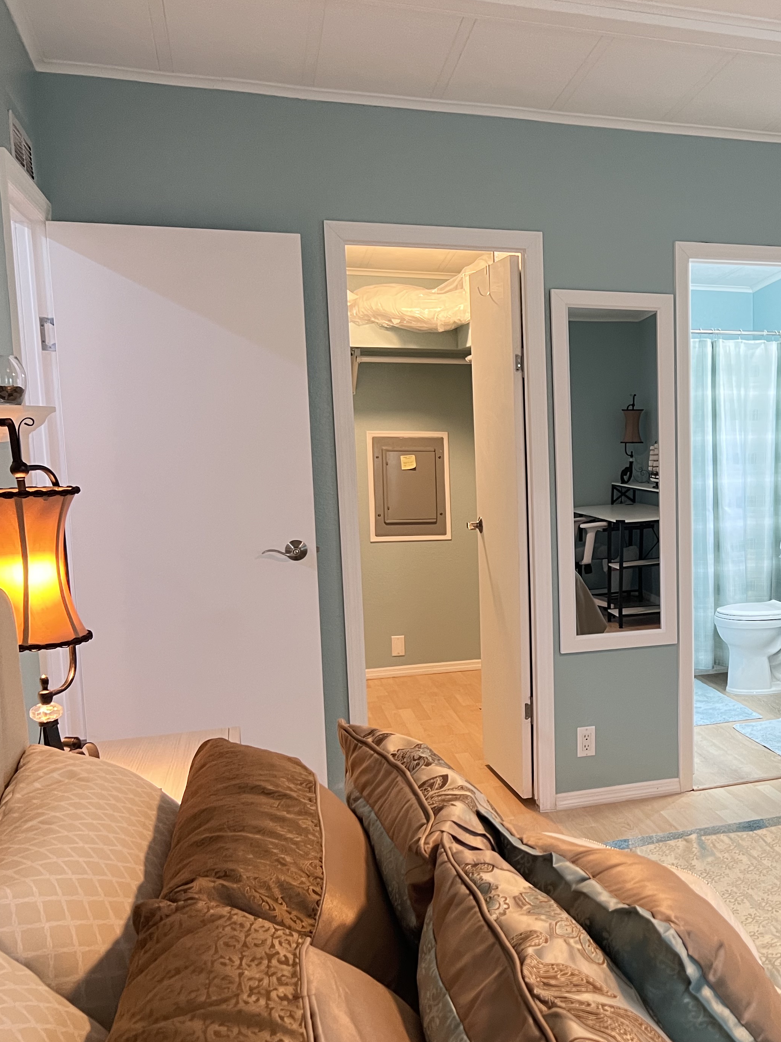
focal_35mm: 38
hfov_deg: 35.2
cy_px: 563
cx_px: 721
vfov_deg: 48.9
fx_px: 1143
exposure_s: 1/60
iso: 250
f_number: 1.5
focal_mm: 5.7
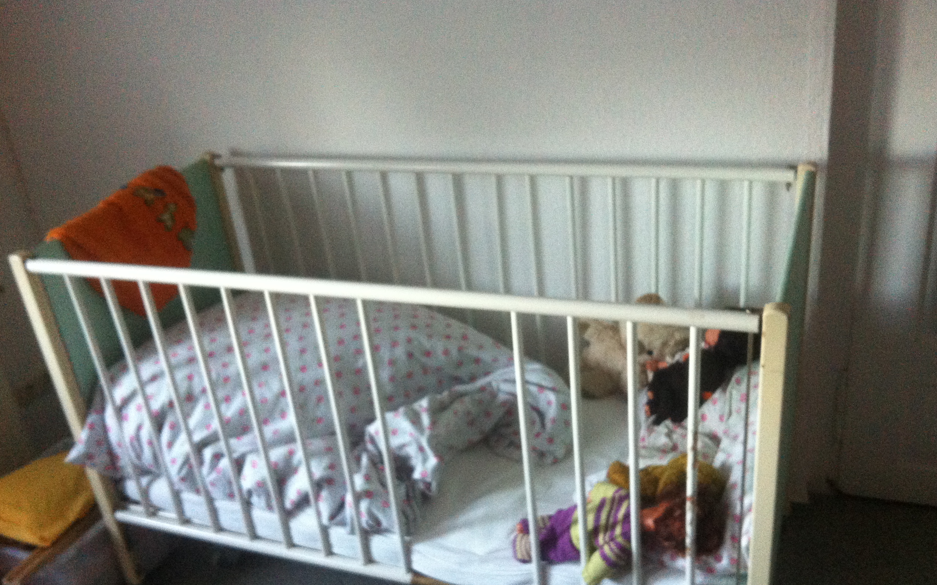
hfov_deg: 51.5
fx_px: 970
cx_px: 466
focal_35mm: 38
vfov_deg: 33.5
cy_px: 333
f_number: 2.8
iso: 320
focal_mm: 3.85
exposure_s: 1/15
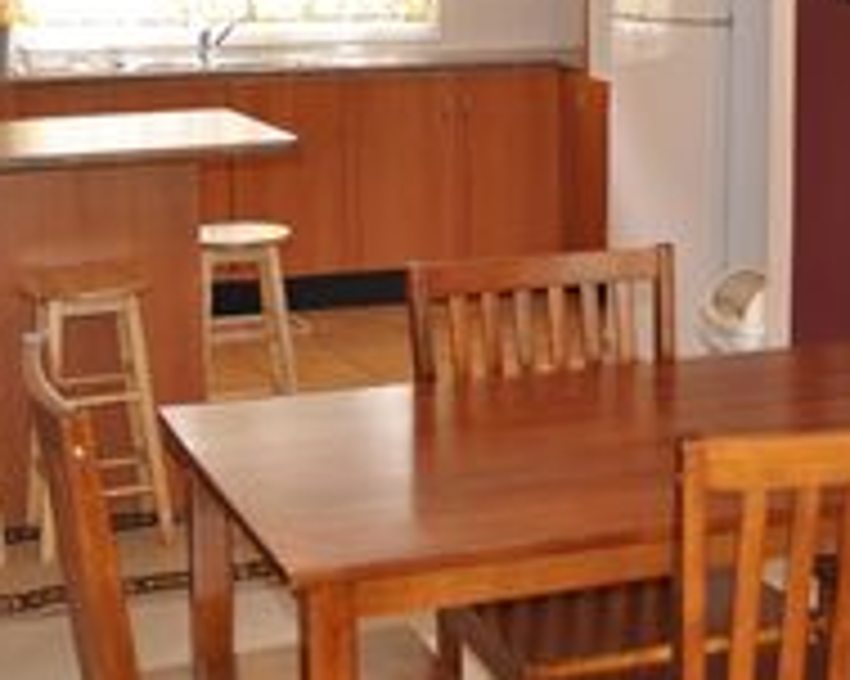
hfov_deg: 24.7
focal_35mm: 77
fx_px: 1936
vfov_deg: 19.7
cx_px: 526
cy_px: 169
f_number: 3.8
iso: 280
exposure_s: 1/30
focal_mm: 22
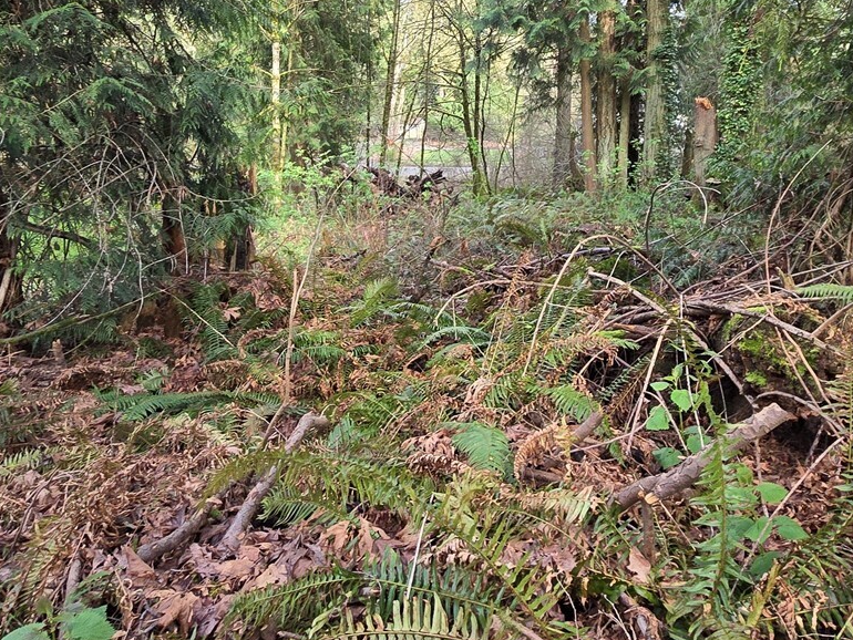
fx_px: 666
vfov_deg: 49.0
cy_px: 148
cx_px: 455
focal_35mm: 27
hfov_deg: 65.2
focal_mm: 2.2
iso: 64
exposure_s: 1/120
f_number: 2.2
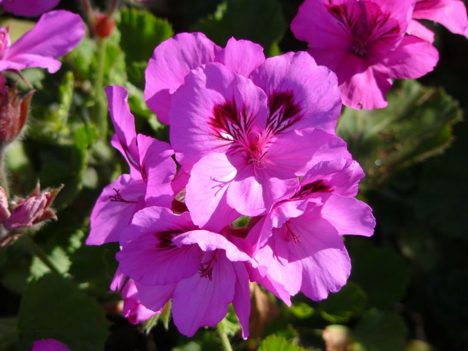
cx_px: 234
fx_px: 5841
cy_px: 176
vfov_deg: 3.4
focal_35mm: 432
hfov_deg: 4.6
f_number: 4.5
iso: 100
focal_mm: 72
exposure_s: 1/200
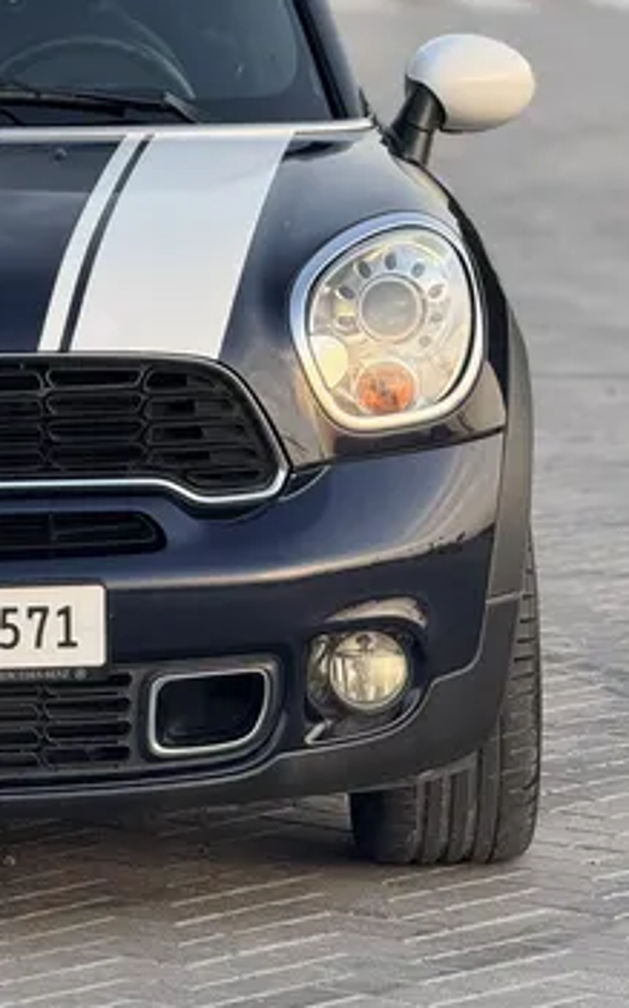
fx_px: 6371
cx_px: -101
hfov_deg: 5.6
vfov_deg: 9.0
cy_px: 336
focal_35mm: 232
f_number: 2.8
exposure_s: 1/79
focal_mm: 15.66
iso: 250
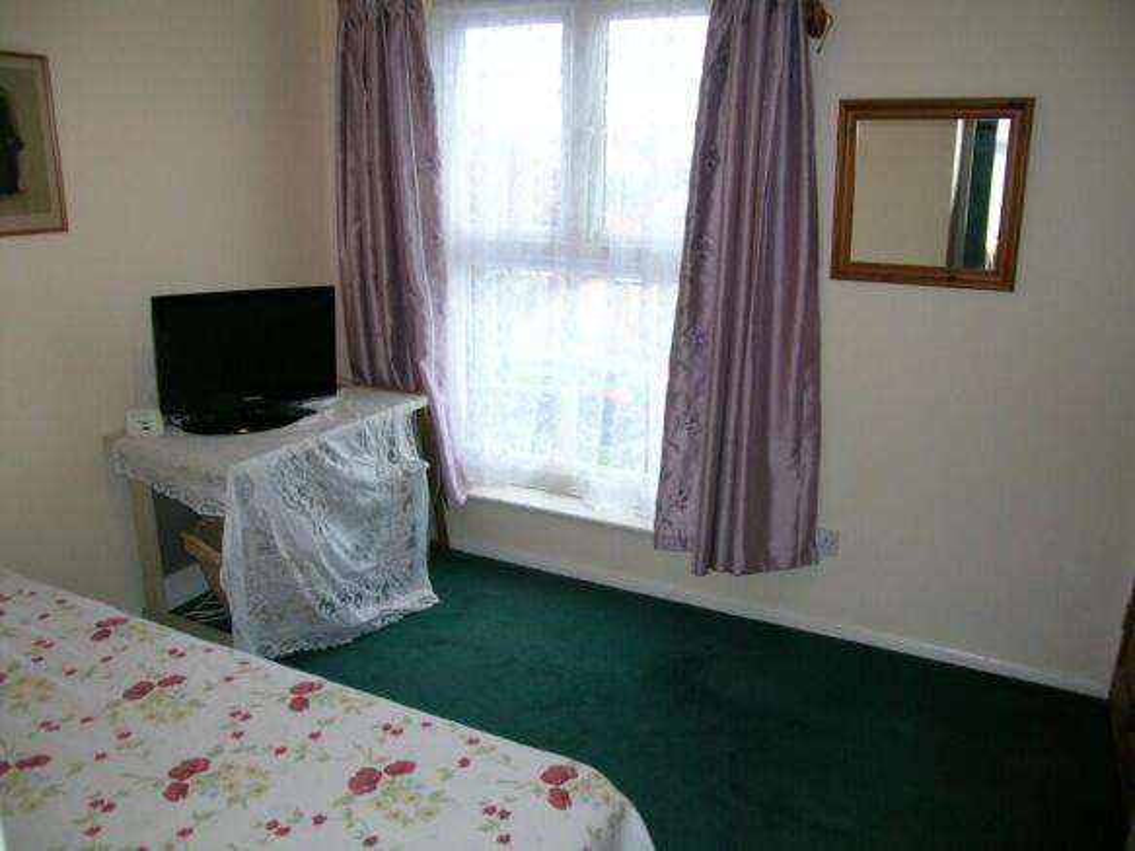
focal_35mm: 28
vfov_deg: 49.7
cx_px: 568
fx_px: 918
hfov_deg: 63.5
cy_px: 426
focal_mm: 5.8
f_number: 4
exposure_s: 1/154
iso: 200
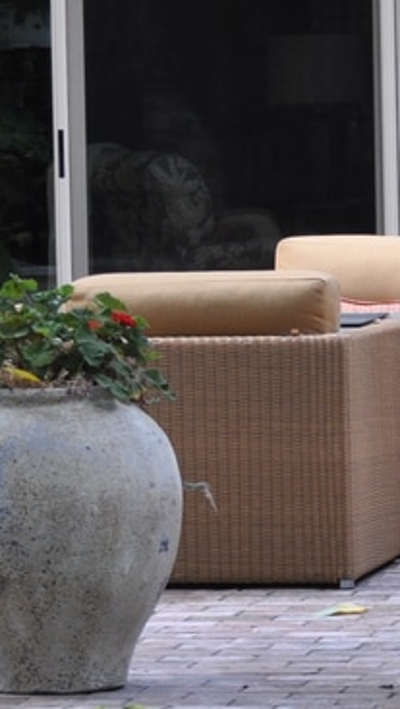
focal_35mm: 206
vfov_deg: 10.5
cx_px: 616
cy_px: 350
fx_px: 3876
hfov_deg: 5.8
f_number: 5.6
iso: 320
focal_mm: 32
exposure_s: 1/125
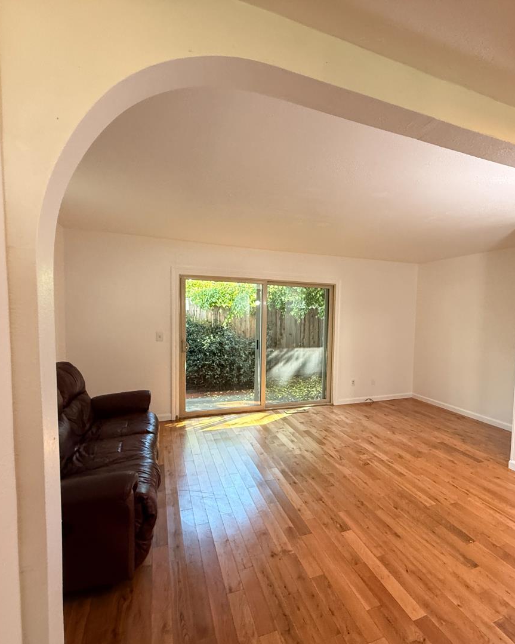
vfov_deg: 83.3
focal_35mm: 19
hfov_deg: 69.6
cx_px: 325
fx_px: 362
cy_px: 335
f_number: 2.2
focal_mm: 2.22
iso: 400
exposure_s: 1/120
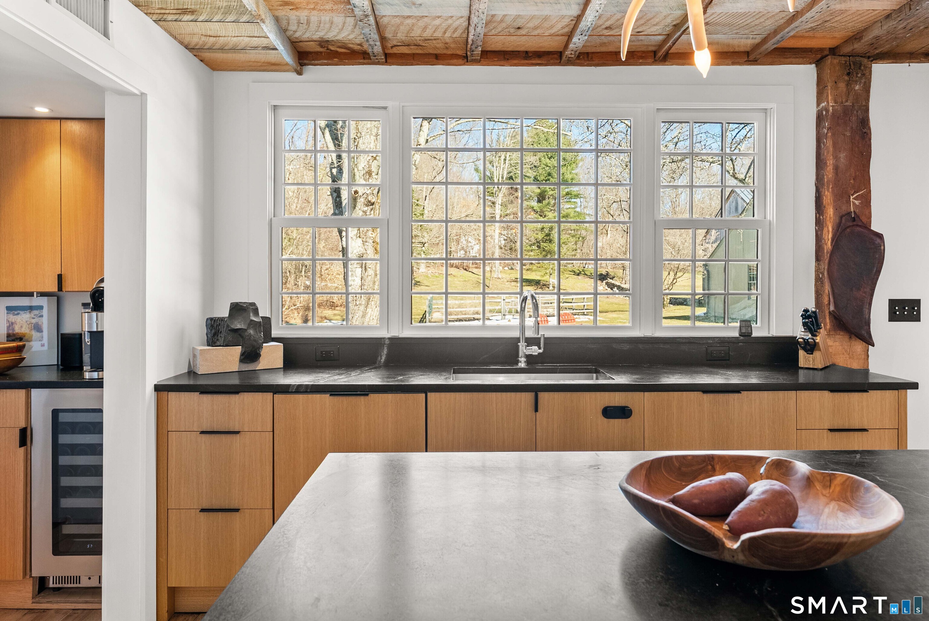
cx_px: 464
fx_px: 620
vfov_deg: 53.2
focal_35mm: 24
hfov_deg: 73.7
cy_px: 310
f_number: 8
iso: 640
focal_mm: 24
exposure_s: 1/10
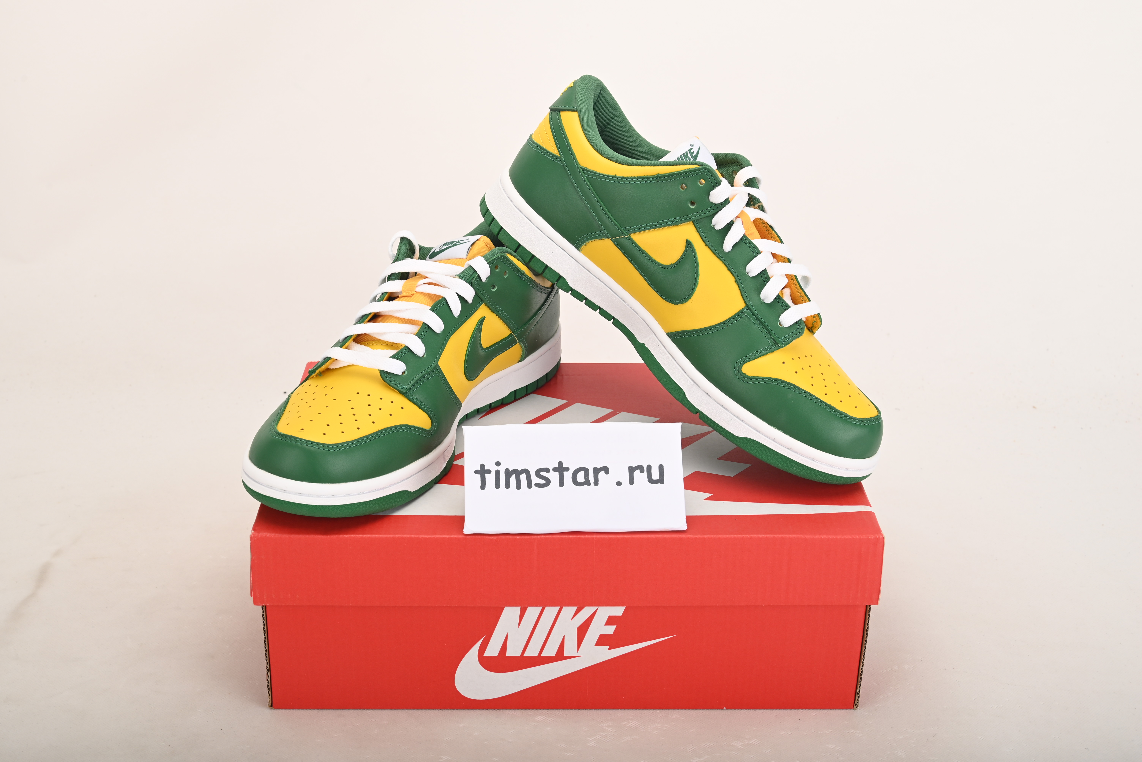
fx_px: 1460
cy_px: 381
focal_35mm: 46
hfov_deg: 42.7
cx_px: 571
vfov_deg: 29.3
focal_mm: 46
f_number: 11
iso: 100
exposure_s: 1/200
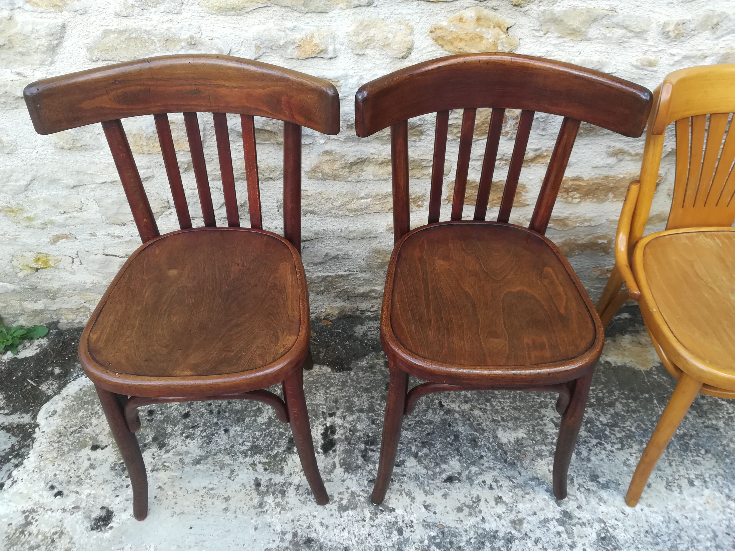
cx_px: 368
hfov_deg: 67.3
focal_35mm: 26
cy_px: 276
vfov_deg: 53.1
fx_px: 552
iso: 50
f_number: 2.2
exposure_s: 1/100
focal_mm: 3.83
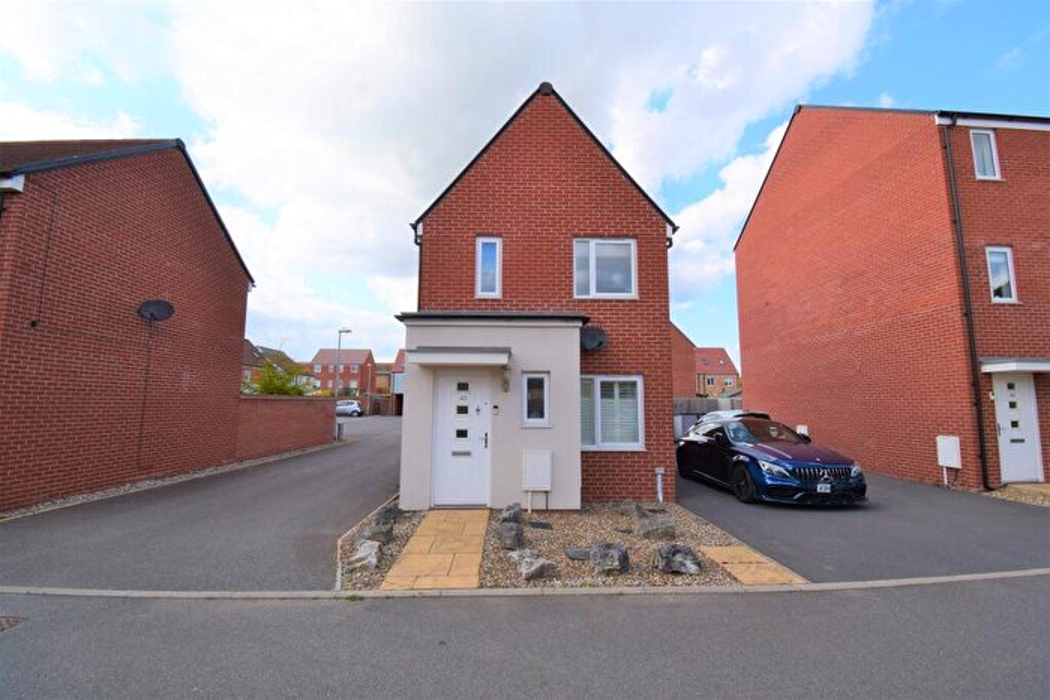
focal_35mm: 15
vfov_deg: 77.4
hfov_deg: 100.4
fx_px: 438
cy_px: 350
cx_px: 525
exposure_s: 1/400
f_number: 11
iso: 400
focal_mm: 10
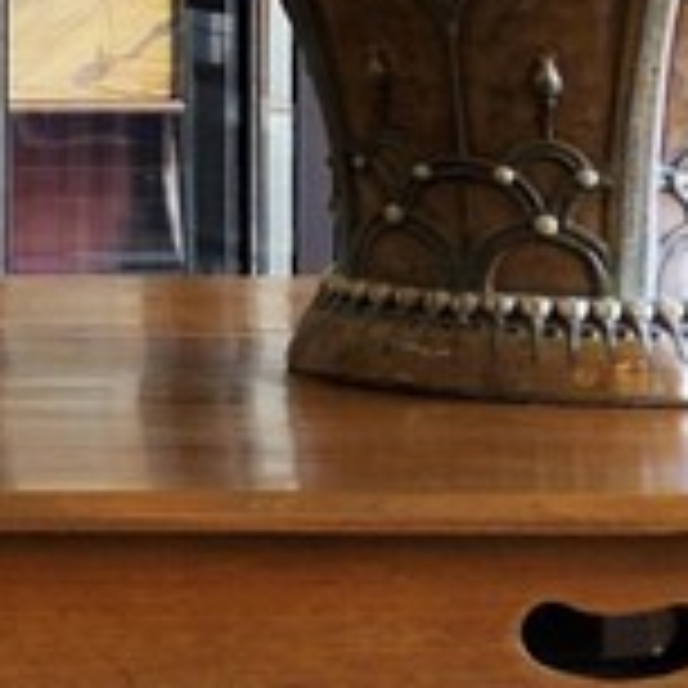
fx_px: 7196
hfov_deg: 4.7
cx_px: -2536
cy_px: -409
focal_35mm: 320
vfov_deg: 5.4
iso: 800
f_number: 5.6
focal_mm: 36
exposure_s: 1/50
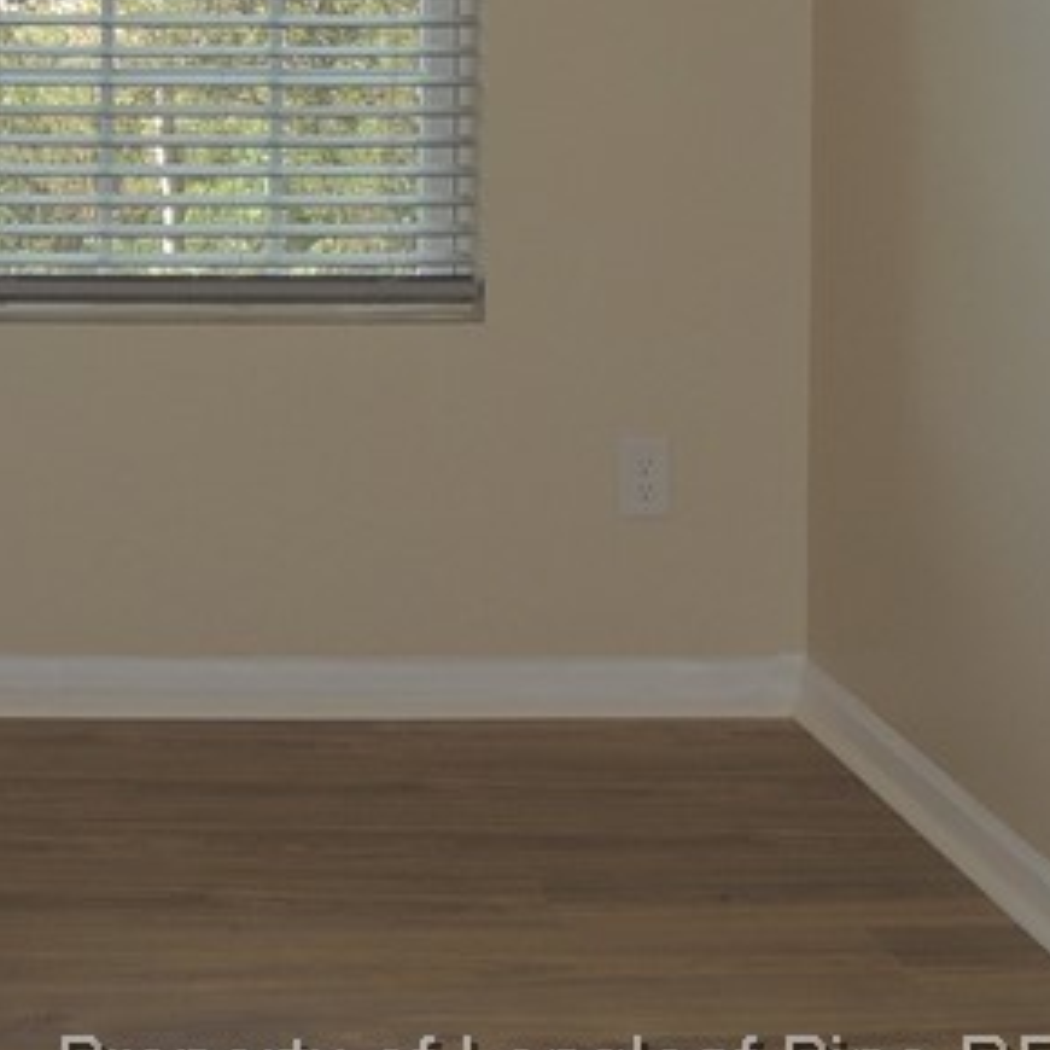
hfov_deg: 21.4
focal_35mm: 75
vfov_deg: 21.3
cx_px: -206
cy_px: -243
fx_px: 2574
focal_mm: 4.3
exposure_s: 1/125
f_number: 3
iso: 100
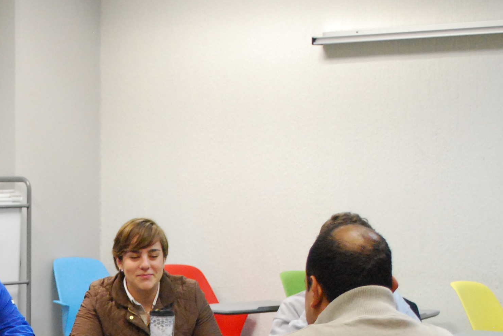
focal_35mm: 110
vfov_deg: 12.2
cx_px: -8
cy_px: 399
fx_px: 1537
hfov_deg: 18.1
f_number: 4.5
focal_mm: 28
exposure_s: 1/30
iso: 1400
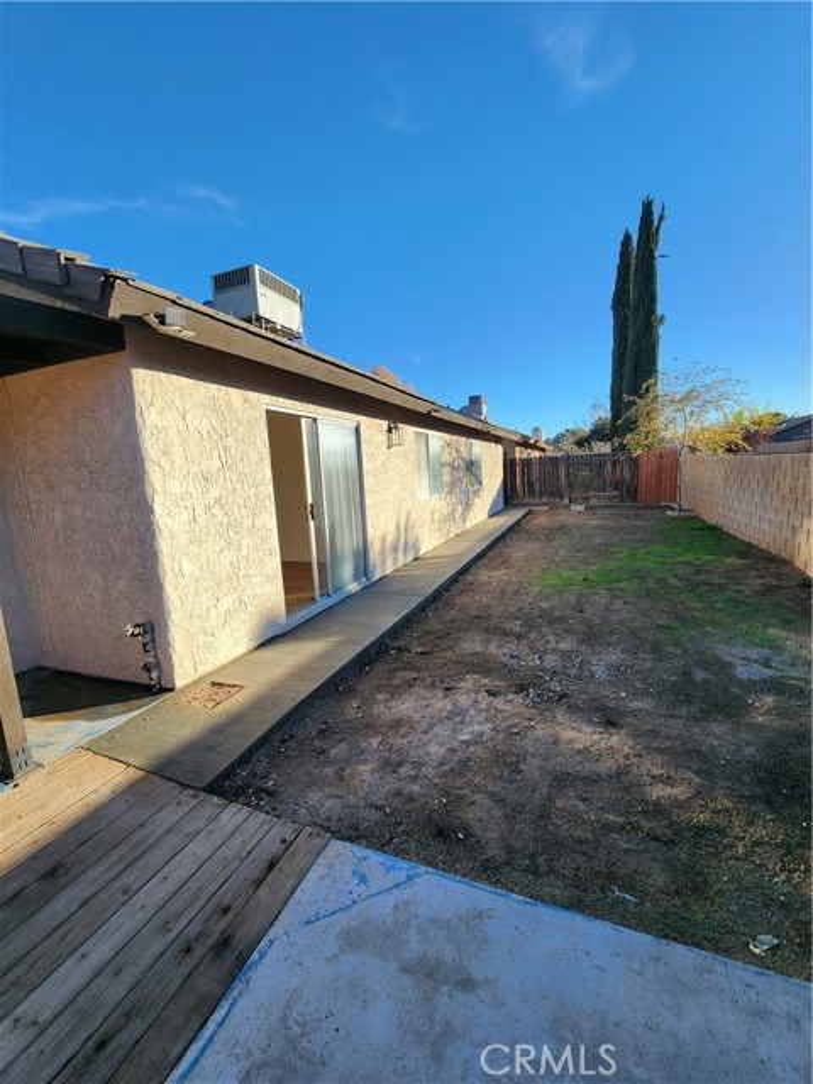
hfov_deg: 89.9
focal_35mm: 13
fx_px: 407
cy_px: 542
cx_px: 406
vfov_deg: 106.2
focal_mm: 2.2
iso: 50
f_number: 2.2
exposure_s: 1/1036
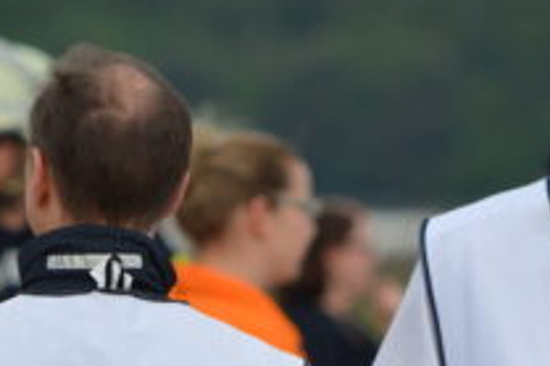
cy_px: 436
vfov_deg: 1.1
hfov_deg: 1.6
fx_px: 19219
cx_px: 243
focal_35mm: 1259
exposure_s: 1/1600
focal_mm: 300
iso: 400
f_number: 6.3
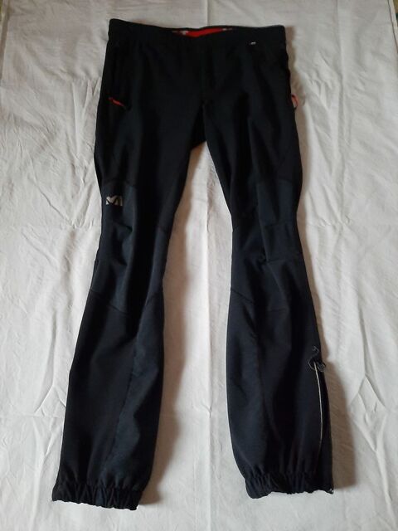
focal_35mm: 26
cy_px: 266
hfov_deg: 53.1
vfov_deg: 67.3
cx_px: 199
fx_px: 399
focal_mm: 3.93
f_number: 1.7
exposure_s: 1/17
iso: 1000
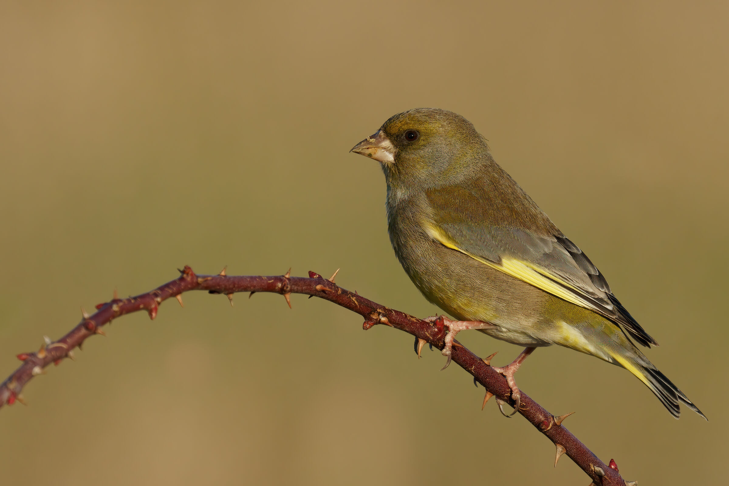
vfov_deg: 2.3
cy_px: 243
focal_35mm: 600
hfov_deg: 3.4
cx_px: 364
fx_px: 12149
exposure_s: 1/1600
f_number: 10
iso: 1250
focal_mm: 600
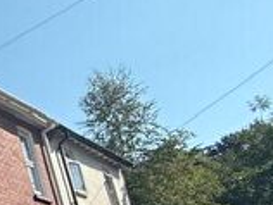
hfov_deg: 17.4
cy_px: 304
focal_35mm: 62
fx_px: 490
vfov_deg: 20.4
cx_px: -318
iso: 50
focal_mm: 2.22
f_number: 2.2
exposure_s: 1/1464
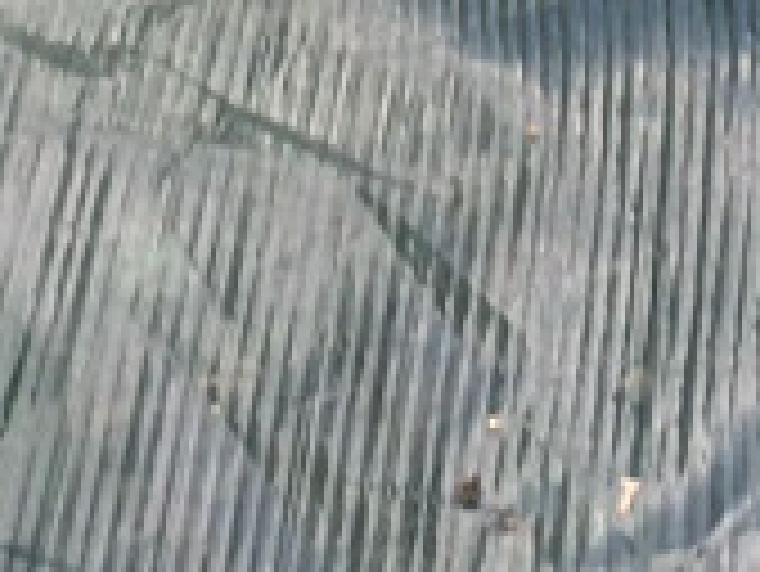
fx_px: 4021
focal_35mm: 183
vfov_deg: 7.4
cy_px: -1009
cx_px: 119
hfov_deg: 10.8
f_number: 2.2
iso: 40
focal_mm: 4.15
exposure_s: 1/100
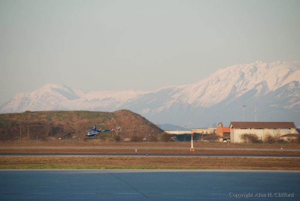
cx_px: 150
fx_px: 2502
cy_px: 100
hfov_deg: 6.9
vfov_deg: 4.6
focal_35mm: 300
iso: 160
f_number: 5.6
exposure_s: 1/30
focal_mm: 200
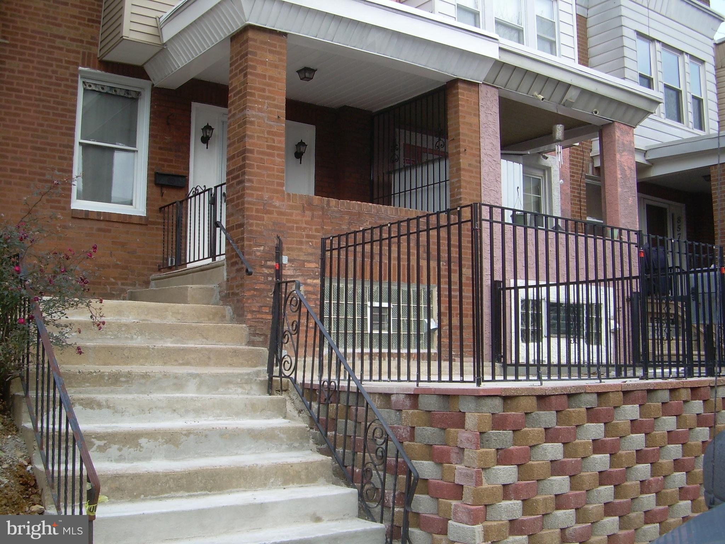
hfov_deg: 49.0
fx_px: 796
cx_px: 362
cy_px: 272
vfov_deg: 37.7
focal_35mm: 38
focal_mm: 6.3
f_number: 2.8
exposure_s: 1/92.5
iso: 50
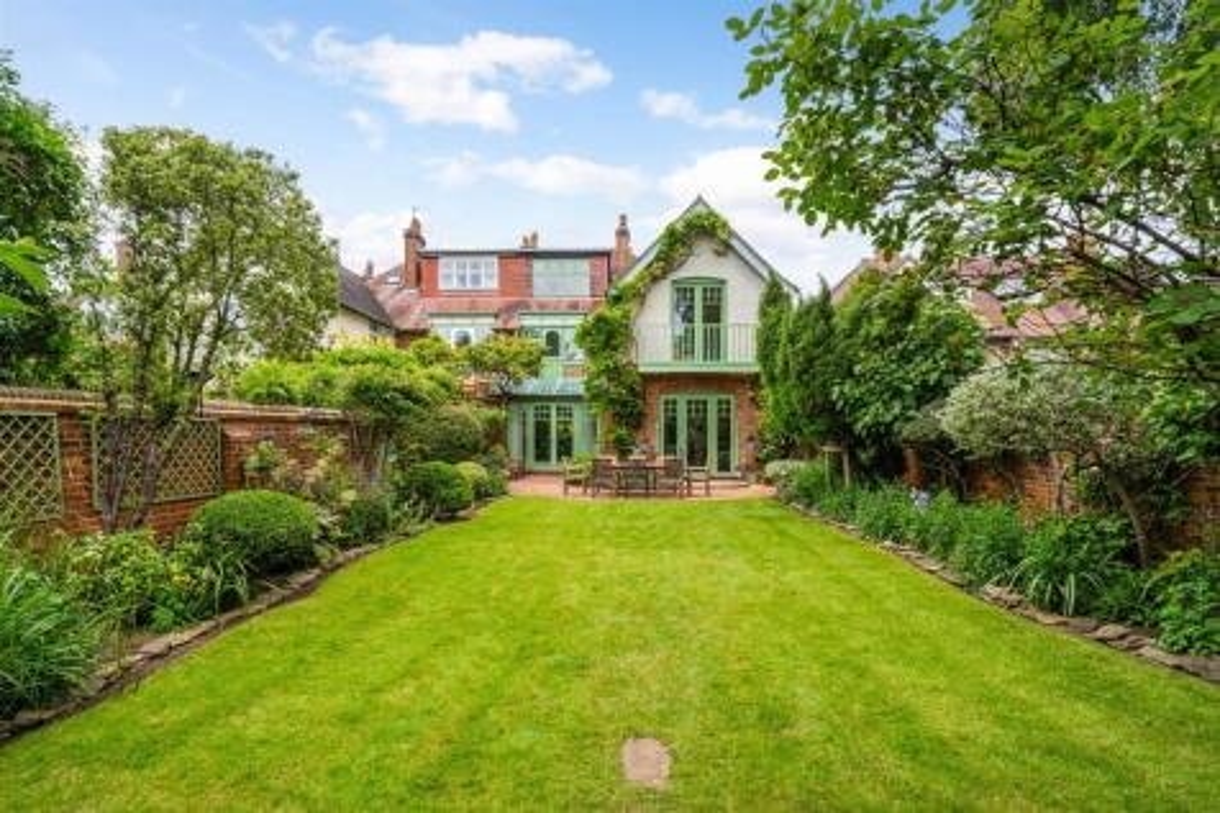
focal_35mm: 18
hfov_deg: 90.0
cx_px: 610
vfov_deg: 67.3
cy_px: 406
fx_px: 610
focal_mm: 18
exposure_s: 1/320
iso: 400
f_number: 8
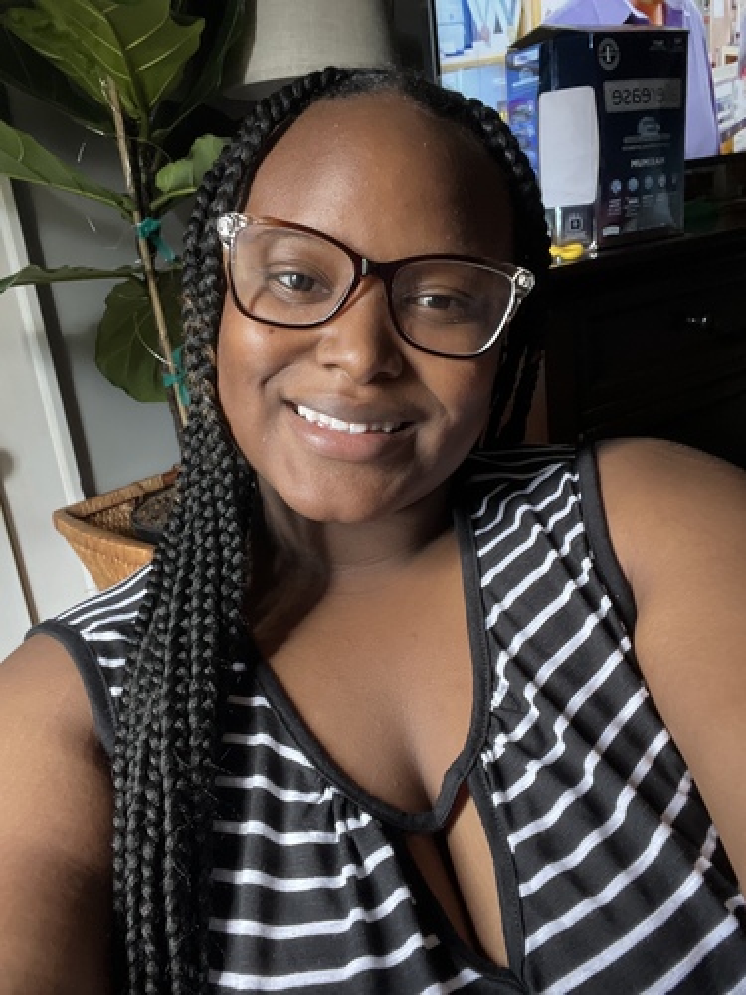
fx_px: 862
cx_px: 373
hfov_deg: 46.8
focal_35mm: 30
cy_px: 498
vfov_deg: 60.0
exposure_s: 1/60
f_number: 2.2
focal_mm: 2.71
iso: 320
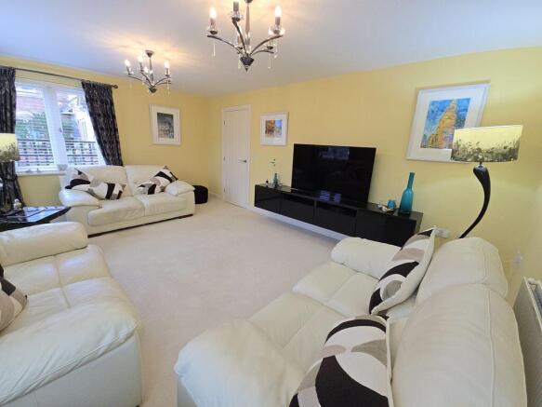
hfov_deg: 106.2
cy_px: 204
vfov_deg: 89.9
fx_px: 204
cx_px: 271
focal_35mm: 13
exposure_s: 1/50
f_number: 2.2
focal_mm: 2.2
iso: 64
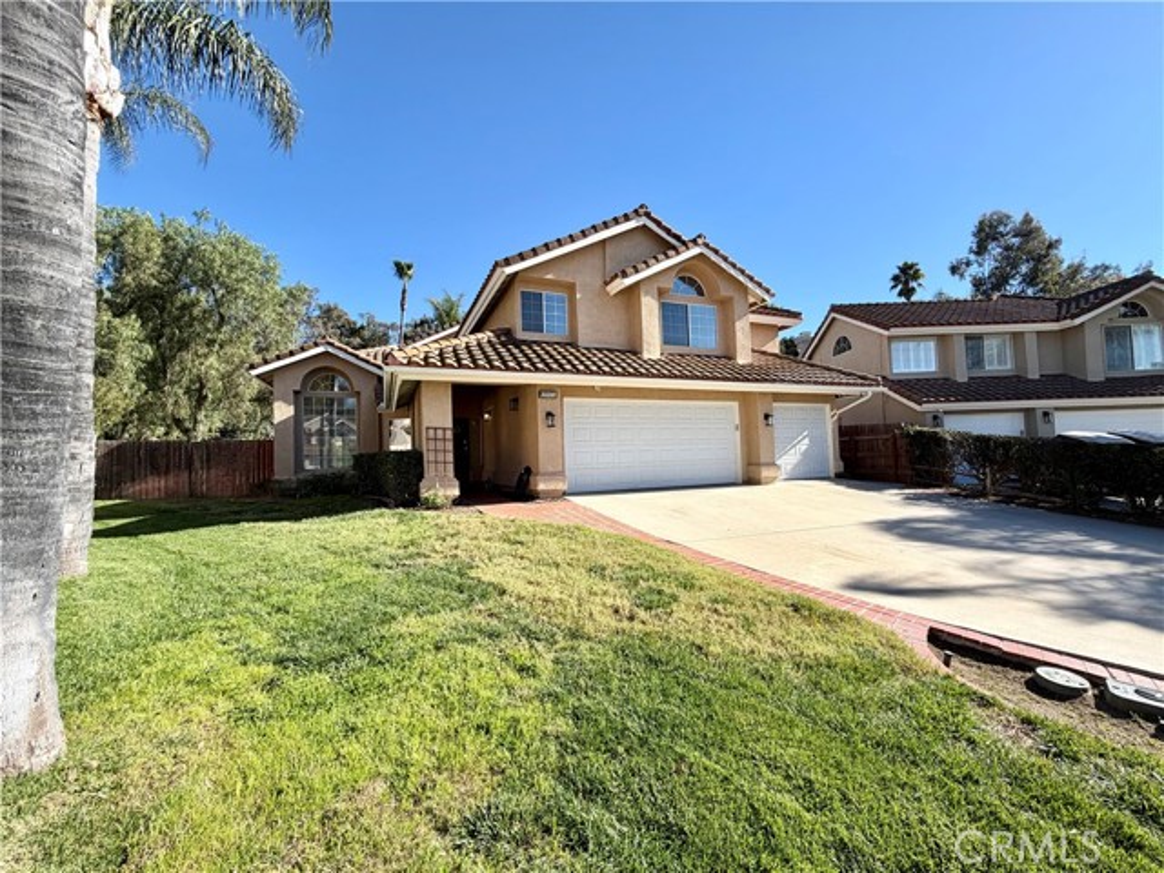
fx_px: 471
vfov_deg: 85.7
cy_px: 436
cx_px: 582
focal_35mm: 14
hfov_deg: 102.1
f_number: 2.2
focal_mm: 2.22
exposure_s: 1/770
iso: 32
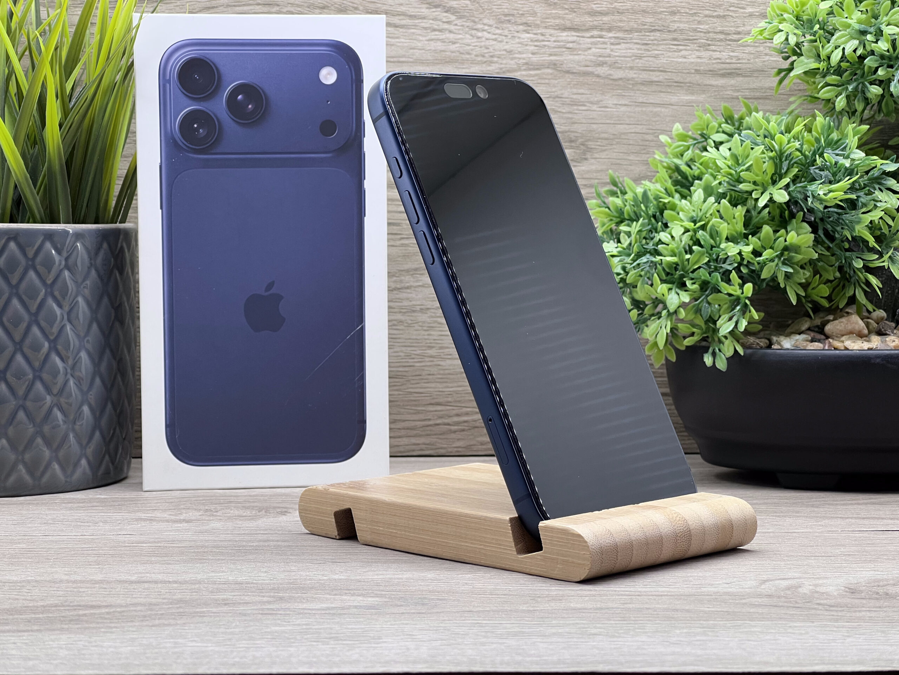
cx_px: 450
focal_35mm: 77
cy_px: 338
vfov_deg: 19.1
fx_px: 2000
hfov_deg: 25.3
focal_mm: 9
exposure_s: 1/100
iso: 100
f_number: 2.8
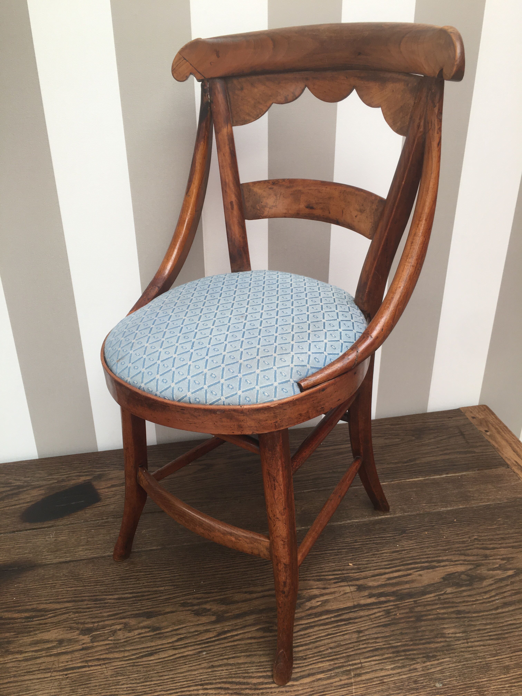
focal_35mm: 29
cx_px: 261
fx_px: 583
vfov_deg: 61.7
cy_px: 348
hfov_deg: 48.2
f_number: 2.2
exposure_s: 1/100
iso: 32
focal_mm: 4.15
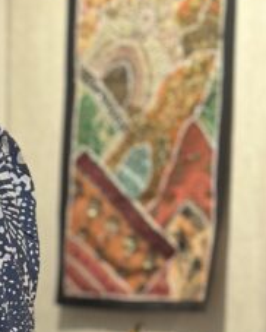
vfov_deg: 11.1
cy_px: 540
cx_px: -133
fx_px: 1622
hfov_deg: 9.1
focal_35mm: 165
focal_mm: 6.86
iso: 160
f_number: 1.78
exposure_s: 1/100
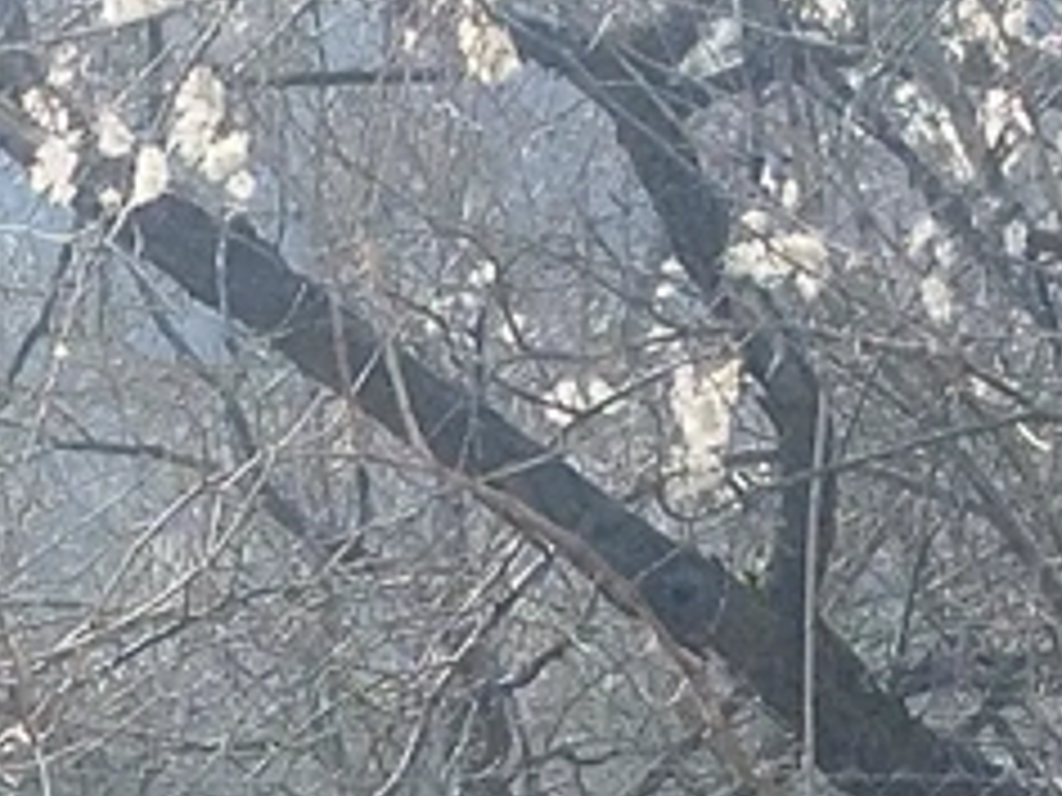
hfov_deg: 9.5
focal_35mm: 199
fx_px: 6105
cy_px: 1516
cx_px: -738
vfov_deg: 7.2
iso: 100
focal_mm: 6.24
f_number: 1.9
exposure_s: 1/601
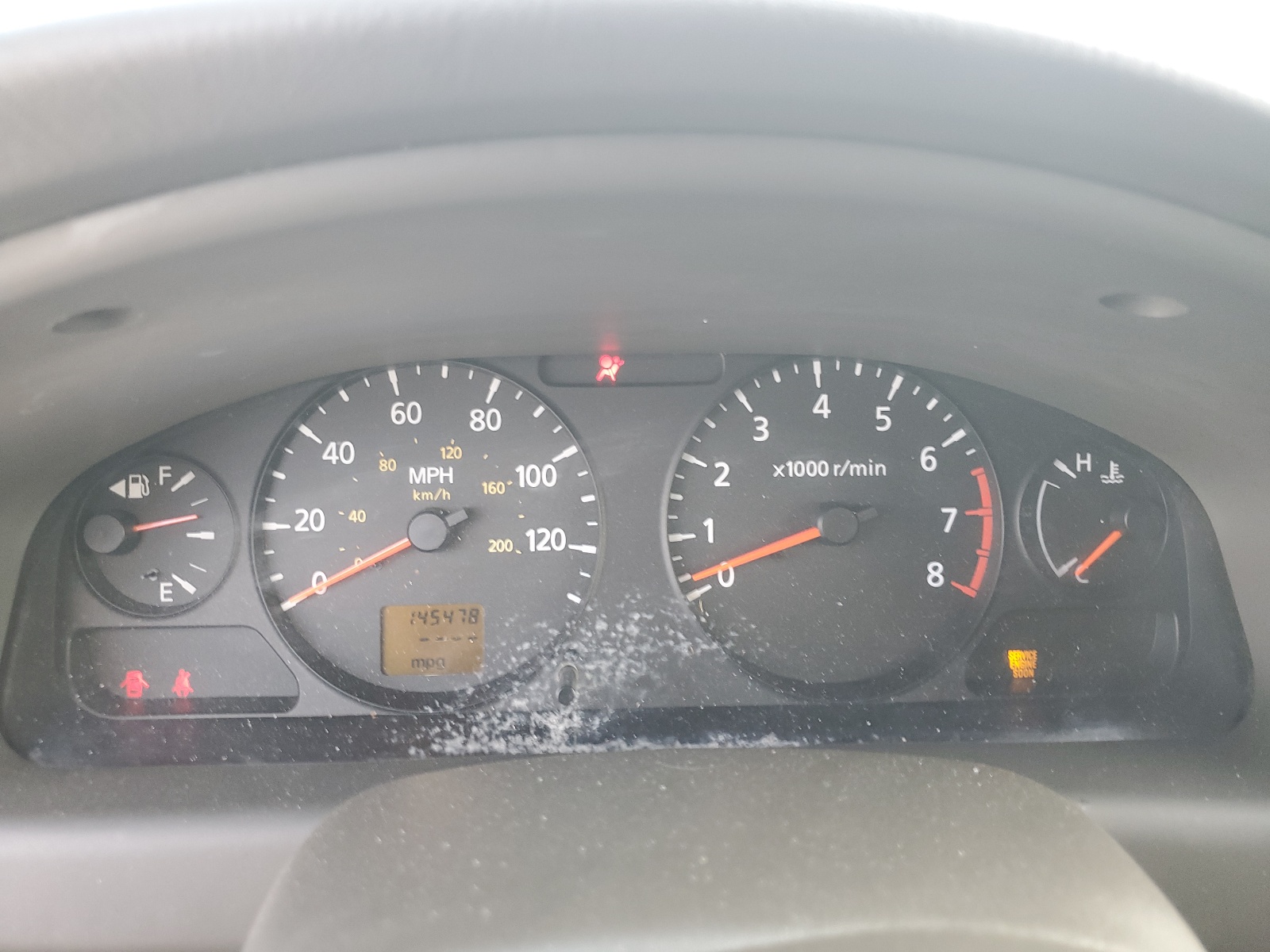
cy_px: 476
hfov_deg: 67.3
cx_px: 635
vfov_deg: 53.1
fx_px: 954
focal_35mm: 26
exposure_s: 1/60.2
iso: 82
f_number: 1.5
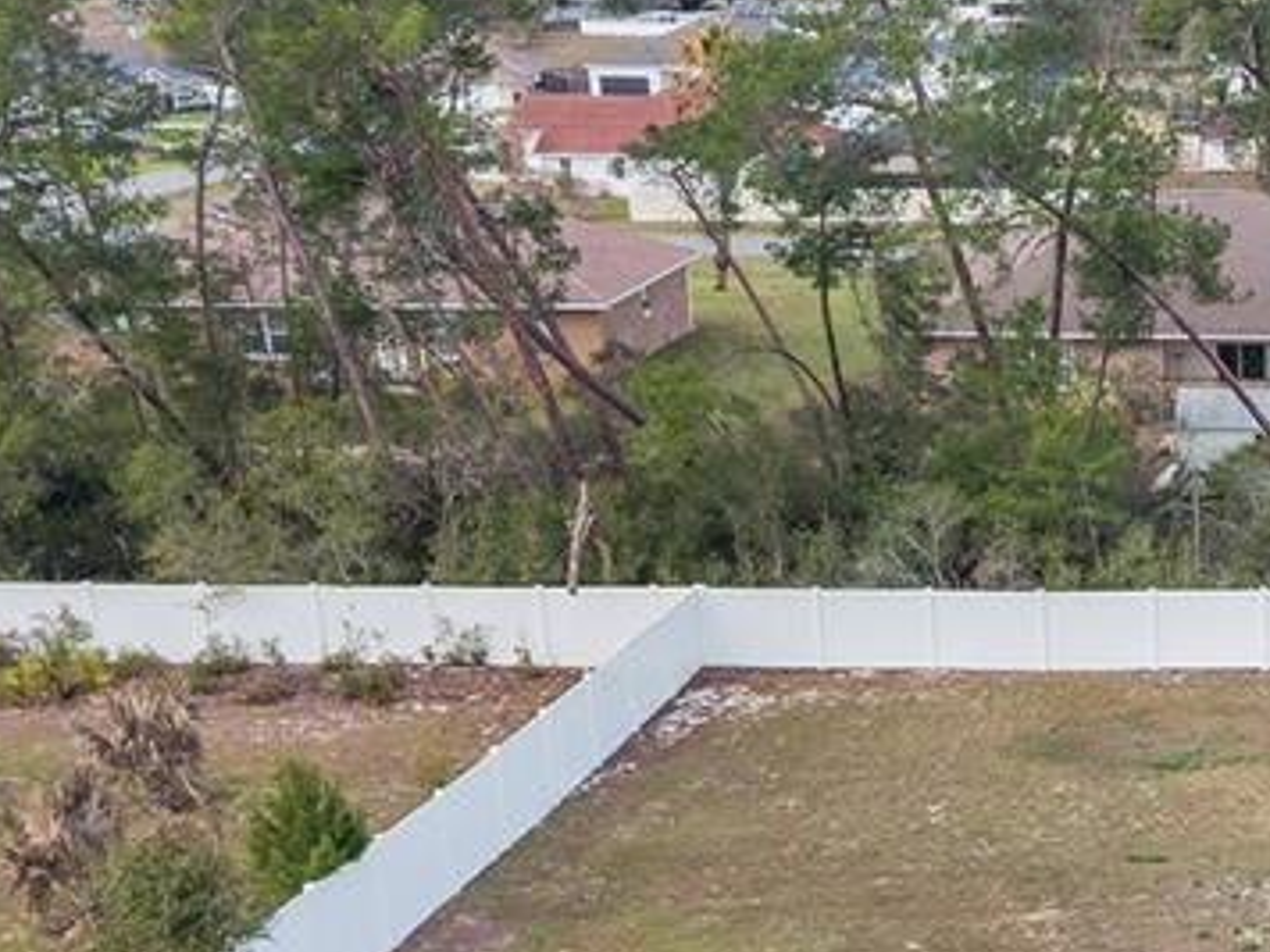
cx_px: 1445
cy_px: 695
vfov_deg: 21.2
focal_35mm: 69
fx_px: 2531
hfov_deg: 25.8
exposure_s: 1/3200
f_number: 1.8
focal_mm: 8.67
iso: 270
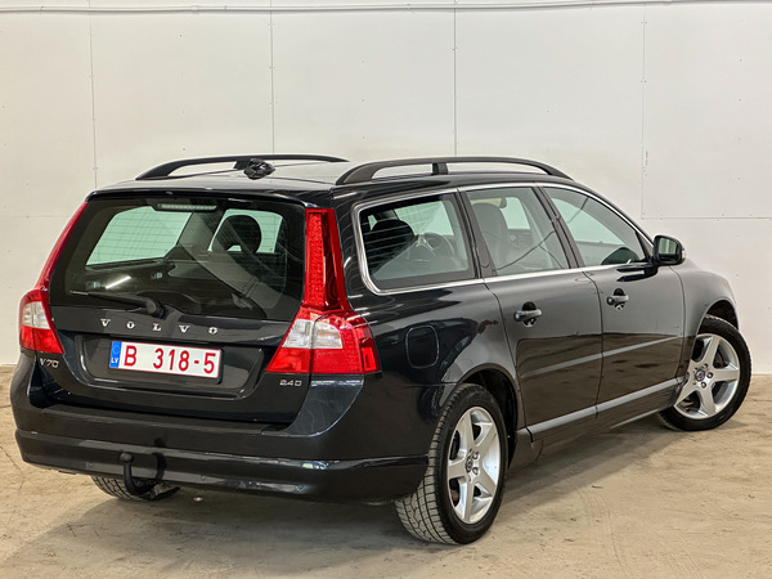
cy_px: 290
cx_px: 386
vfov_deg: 19.1
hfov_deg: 25.3
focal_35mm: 77
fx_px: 1717
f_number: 2.8
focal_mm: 9
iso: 200
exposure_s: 1/50
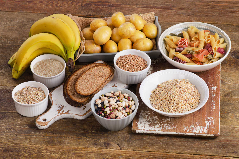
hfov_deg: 16.1
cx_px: 120
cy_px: 80
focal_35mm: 128
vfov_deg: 10.7
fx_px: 846
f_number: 9
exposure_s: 1/200
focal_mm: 85
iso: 100
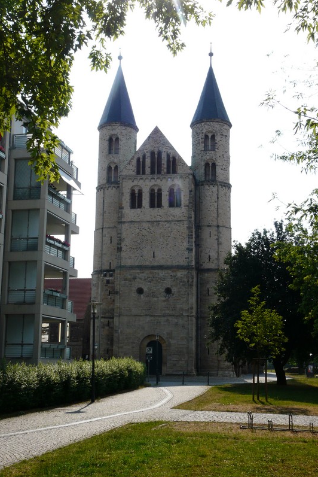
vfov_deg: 41.1
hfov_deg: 28.1
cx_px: 168
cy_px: 238
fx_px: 635
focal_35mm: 48
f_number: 6.3
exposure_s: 1/500
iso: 100
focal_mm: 7.5
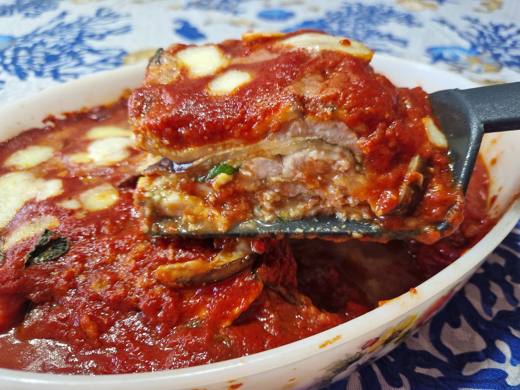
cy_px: 195
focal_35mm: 23
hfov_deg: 73.9
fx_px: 346
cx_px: 260
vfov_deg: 58.9
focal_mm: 5.4
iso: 200
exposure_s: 1/100
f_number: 1.8
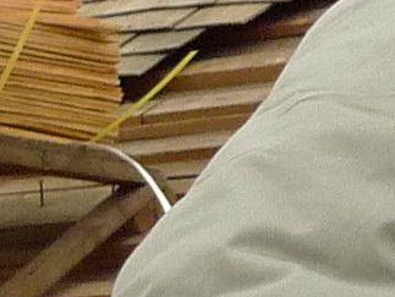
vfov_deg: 3.2
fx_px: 5255
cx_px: 675
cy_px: 298
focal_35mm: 460
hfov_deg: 4.3
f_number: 2.7
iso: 400
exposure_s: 1/160
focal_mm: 11.1
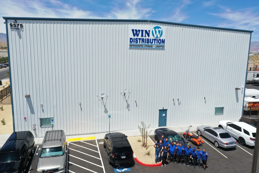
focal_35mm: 28
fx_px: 201
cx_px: 130
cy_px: 86
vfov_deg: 46.4
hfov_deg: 65.5
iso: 100
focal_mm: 10.26
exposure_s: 1/500
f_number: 6.3
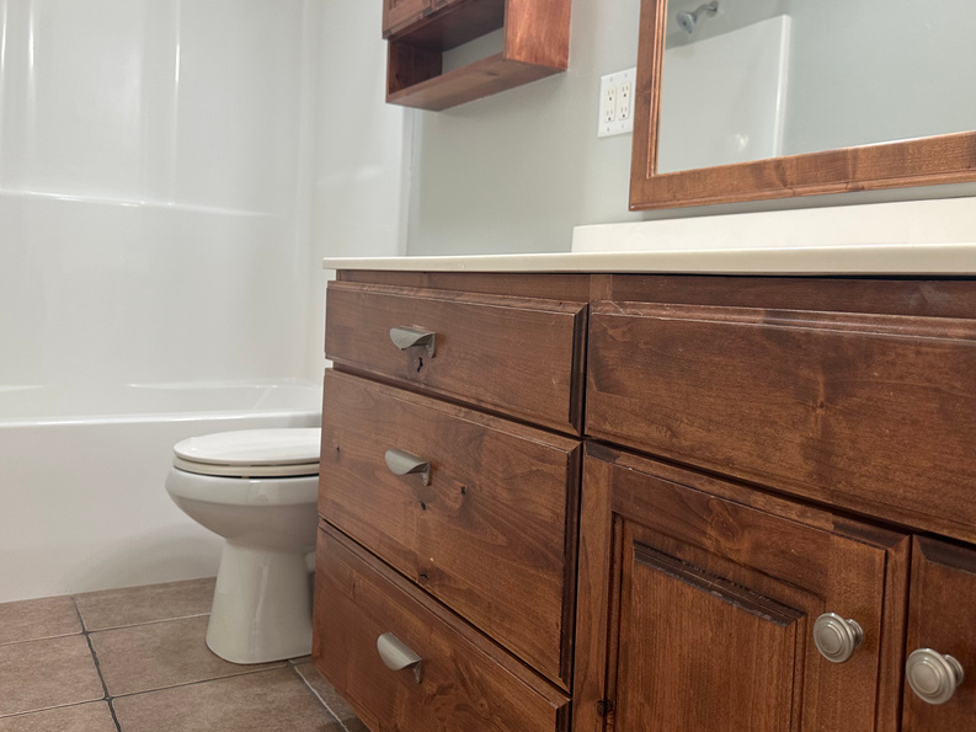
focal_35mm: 31
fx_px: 874
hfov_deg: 58.3
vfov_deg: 45.3
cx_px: 508
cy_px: 316
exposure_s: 1/60
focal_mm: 6.86
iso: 125
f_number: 1.78
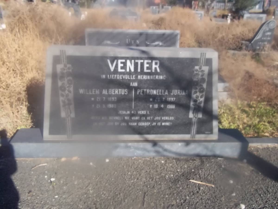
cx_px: 139
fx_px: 257
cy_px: 104
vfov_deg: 44.2
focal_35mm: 32
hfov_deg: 56.8
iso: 80
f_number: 5.5
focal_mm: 5.7
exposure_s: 1/320
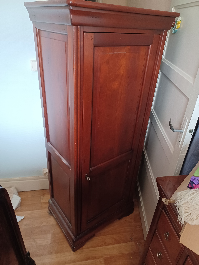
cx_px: 100
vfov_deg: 69.4
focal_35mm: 25
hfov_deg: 54.9
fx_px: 192
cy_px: 132
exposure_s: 1/50
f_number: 1.8
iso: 400
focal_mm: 4.6
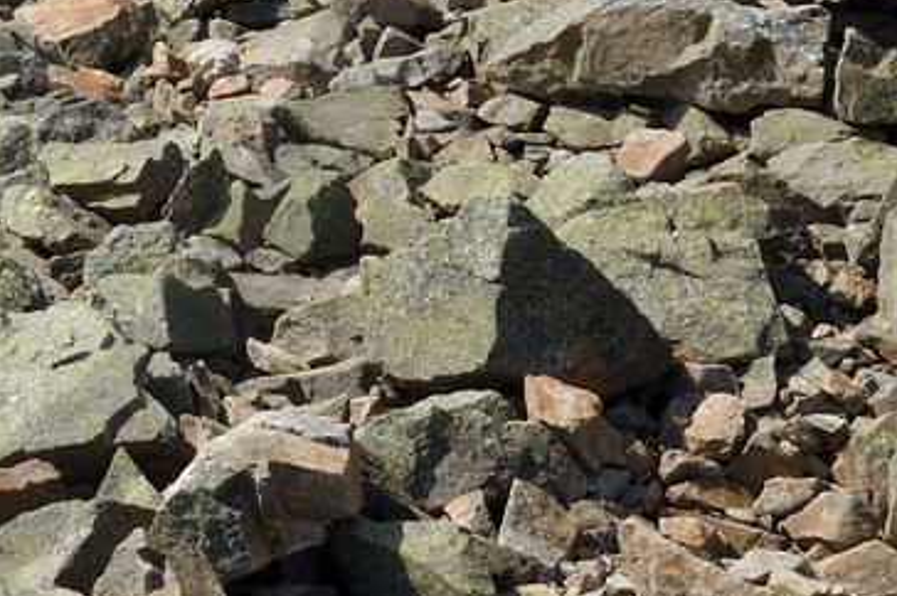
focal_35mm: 123
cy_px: -283
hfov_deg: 15.1
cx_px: -557
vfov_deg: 10.7
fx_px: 3062
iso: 200
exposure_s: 1/320
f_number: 14
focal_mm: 28
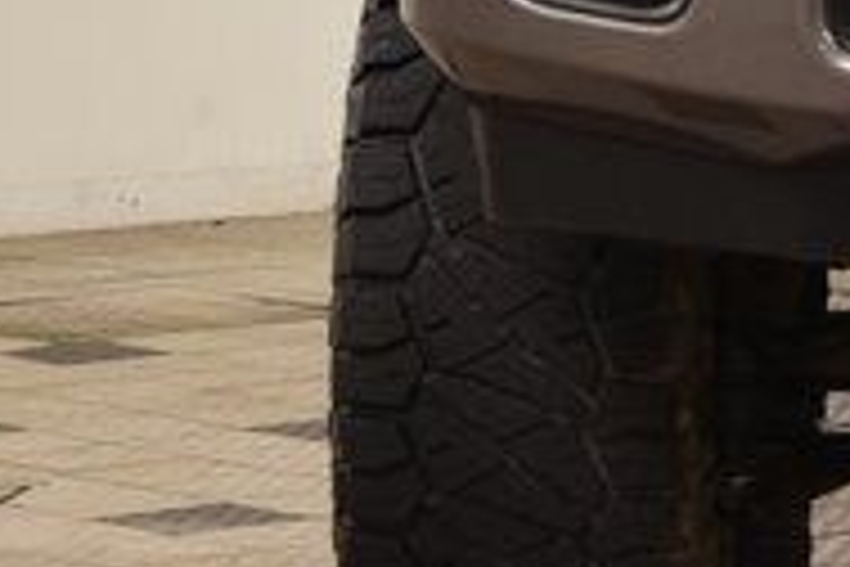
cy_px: -313
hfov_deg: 7.2
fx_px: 6540
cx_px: 1583
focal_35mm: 277
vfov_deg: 4.9
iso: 720
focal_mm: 34
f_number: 7.1
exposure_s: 1/30
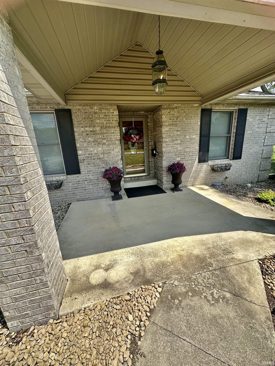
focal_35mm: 14
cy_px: 183
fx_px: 148
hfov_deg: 85.7
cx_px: 138
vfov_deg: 102.1
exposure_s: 1/1006
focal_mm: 2.22
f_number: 2.2
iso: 50
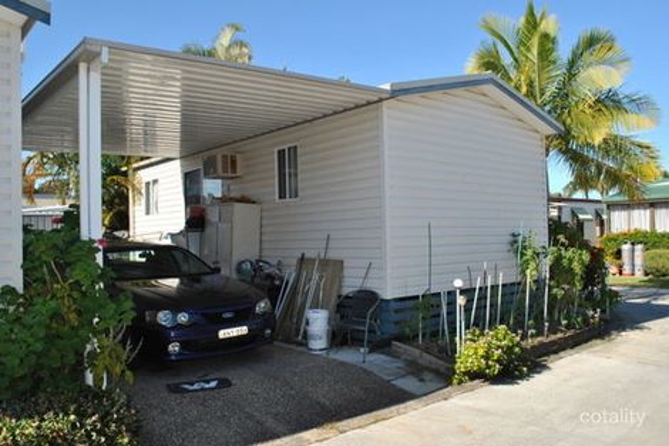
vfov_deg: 43.6
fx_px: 557
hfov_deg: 61.9
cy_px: 223
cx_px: 334
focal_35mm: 30
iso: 100
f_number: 8
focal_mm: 20
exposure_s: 1/200
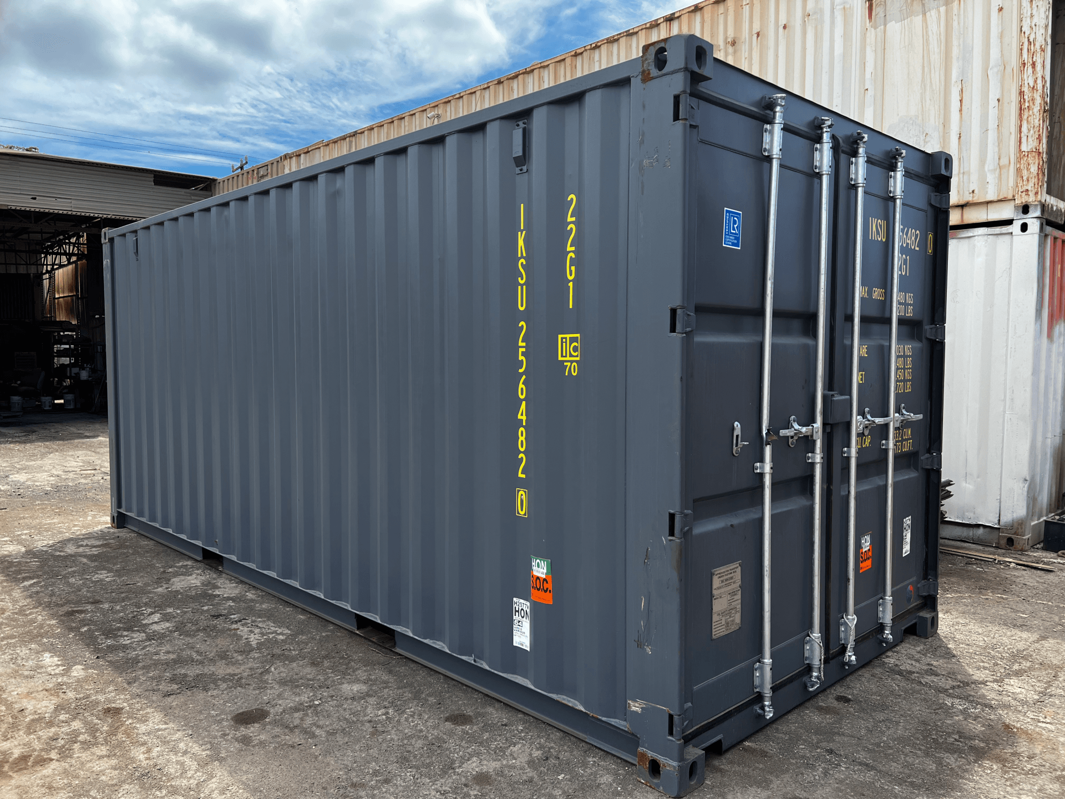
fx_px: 800
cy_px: 400
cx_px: 532
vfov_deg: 53.1
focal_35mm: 26
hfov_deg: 67.3
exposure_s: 1/1597
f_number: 1.5
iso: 50
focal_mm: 5.7
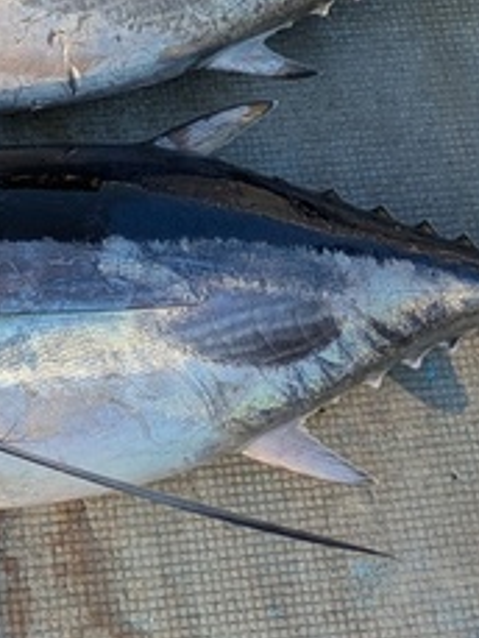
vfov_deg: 18.5
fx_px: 1714
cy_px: -333
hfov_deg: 15.5
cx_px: -25
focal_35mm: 93
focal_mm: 5.43
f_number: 1.89
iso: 40
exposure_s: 1/1001
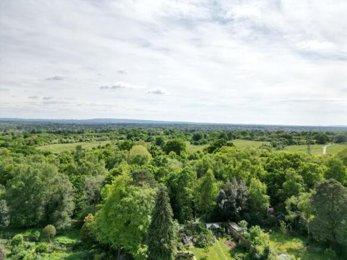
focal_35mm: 24
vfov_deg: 56.8
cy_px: 130
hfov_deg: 71.6
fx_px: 241
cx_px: 174
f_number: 1.7
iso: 110
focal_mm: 6.72
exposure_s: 1/5000
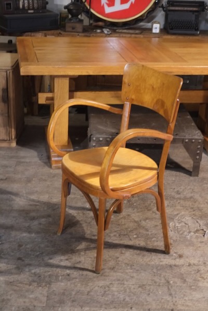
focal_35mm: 53
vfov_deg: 37.5
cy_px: 156
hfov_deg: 25.5
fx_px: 459
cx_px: 104
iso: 3200
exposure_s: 1/125
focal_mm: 35
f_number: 3.6
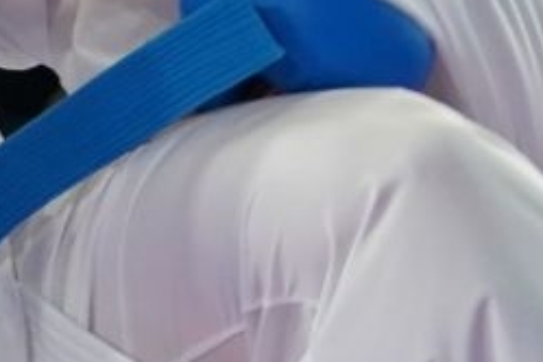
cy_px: 122
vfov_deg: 0.9
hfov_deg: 1.4
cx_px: 399
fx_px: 21914
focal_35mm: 1453
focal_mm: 134
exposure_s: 1/1000
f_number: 2.8
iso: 1250
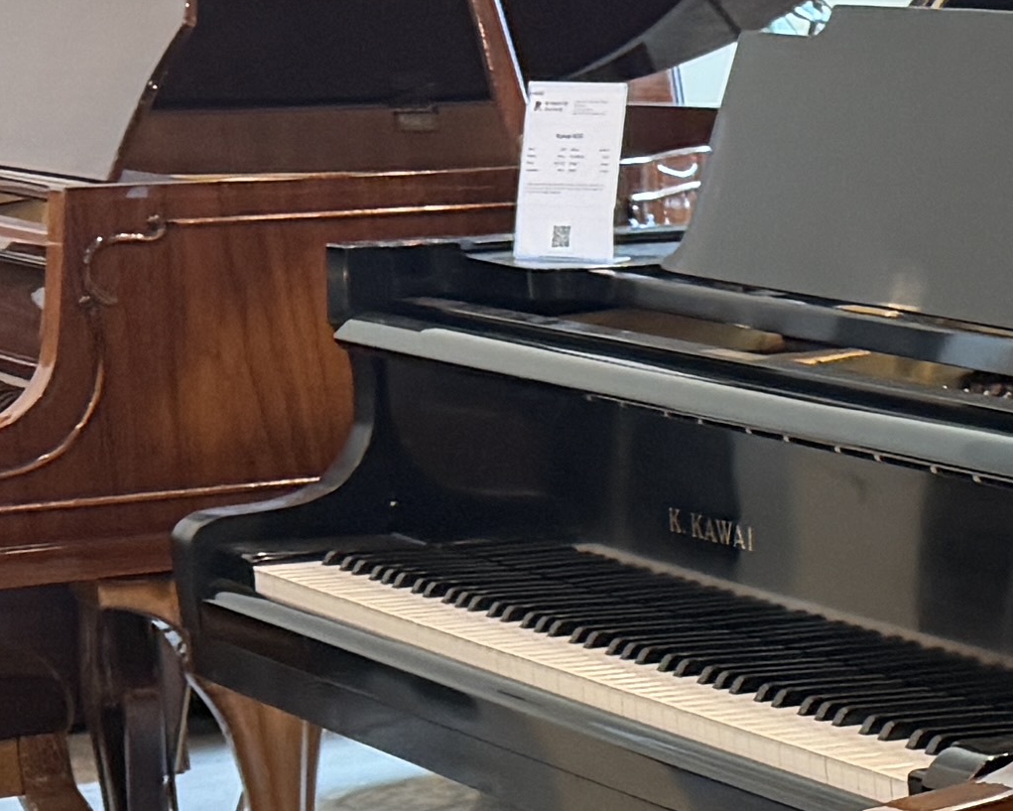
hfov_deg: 12.6
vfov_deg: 11.6
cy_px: 962
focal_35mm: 131
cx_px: 2150
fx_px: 3928
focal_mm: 6.76
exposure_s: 1/60
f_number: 1.78
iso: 250
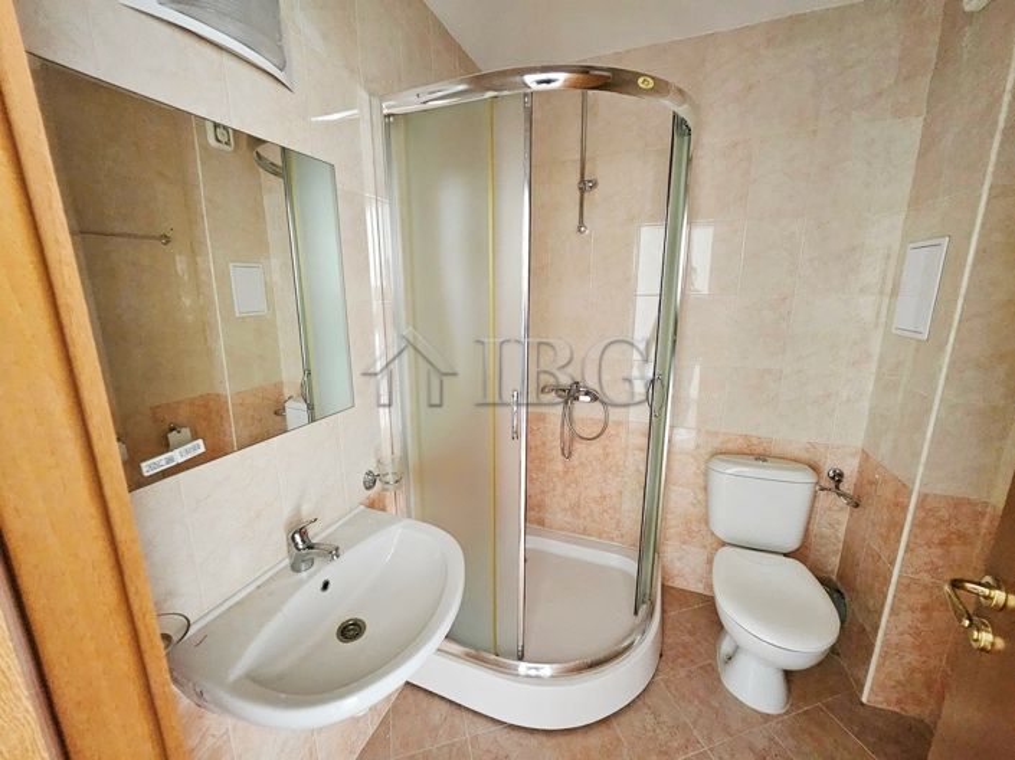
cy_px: 380
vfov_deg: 89.9
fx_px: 381
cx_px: 508
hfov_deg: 106.2
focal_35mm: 13
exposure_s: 1/33
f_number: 2.2
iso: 640
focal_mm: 1.7
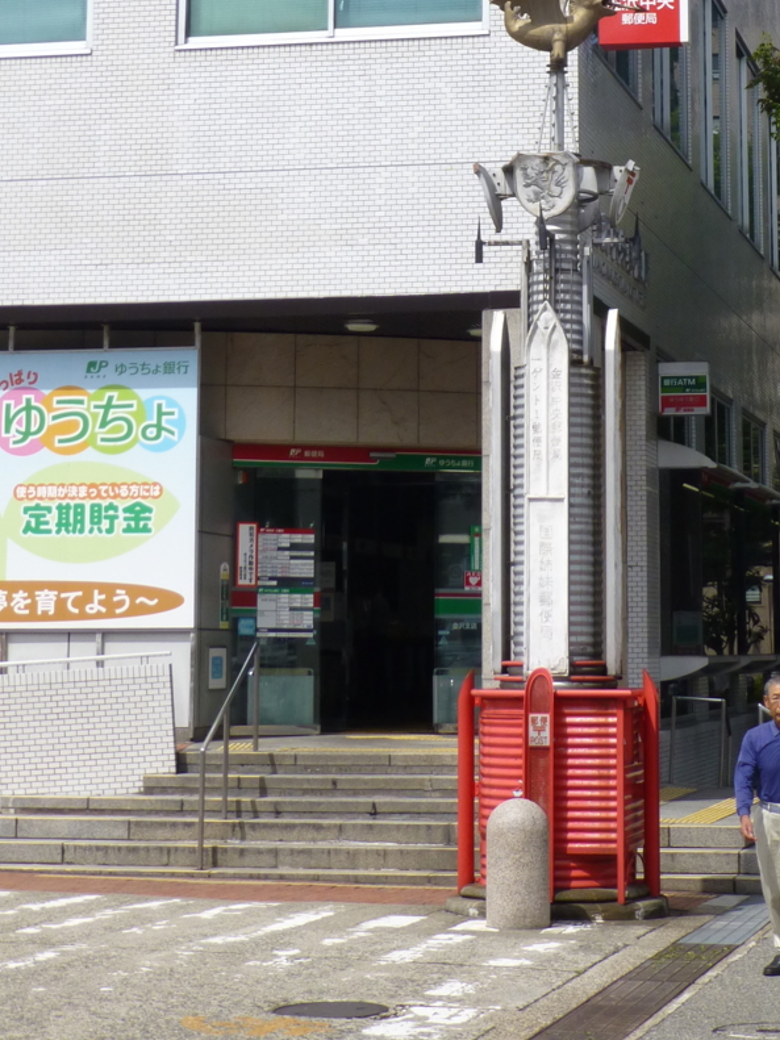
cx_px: 550
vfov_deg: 21.6
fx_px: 2675
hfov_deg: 16.5
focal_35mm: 89
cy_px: 134
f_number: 4.1
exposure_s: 1/1300
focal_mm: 7.9
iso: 100
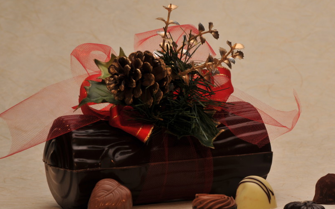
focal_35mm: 186
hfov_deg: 11.3
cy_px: 123
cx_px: 214
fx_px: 1695
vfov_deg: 7.1
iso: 200
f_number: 11
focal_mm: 95
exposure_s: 1/4
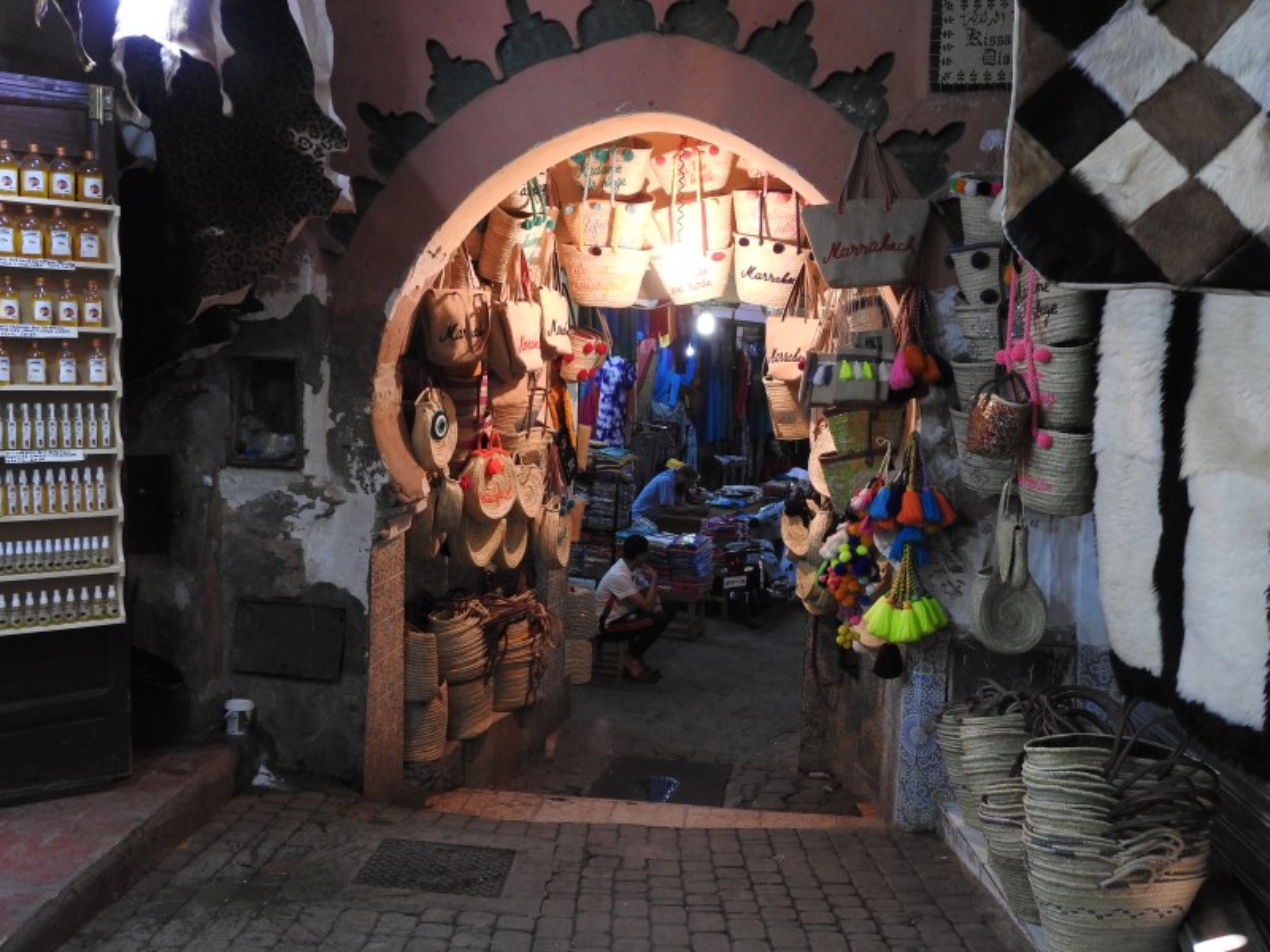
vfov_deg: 42.9
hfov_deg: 55.4
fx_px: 1211
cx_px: 635
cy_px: 476
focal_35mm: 33
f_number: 3.6
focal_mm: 5.9
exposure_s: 1/25
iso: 400
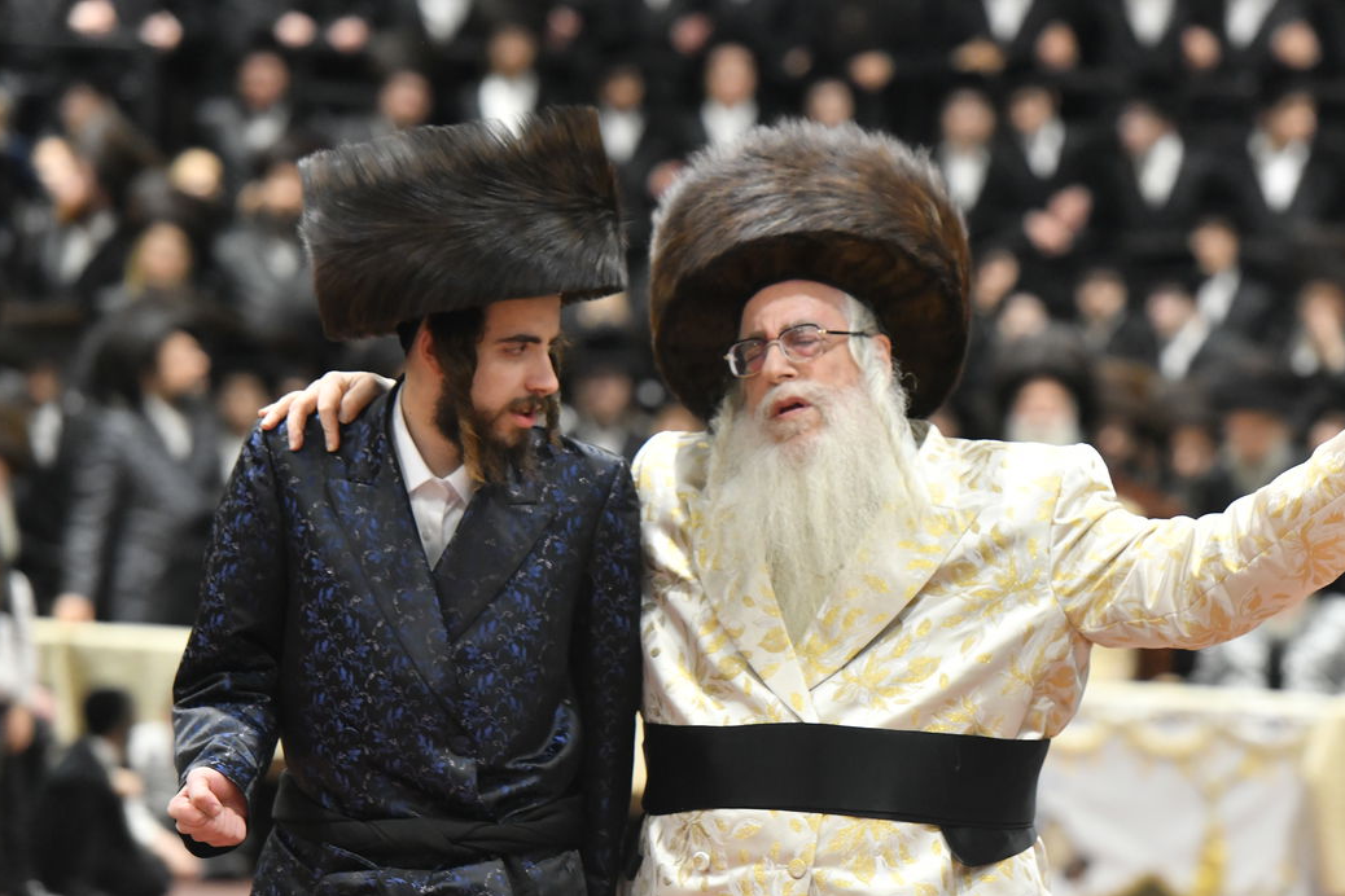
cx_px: 832
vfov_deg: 5.8
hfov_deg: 8.7
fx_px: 8817
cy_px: 500
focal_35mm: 236
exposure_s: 1/125
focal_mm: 175
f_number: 5.6
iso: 1600
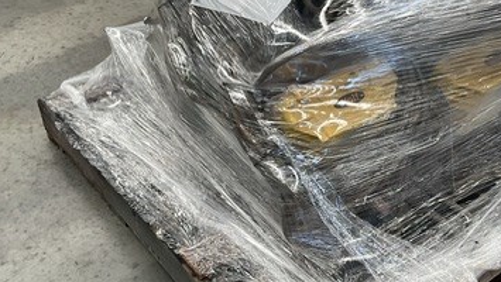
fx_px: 758
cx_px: 381
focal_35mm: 57
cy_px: 59
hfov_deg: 35.7
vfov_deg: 20.9
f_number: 1.8
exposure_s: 1/100
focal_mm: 3
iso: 32
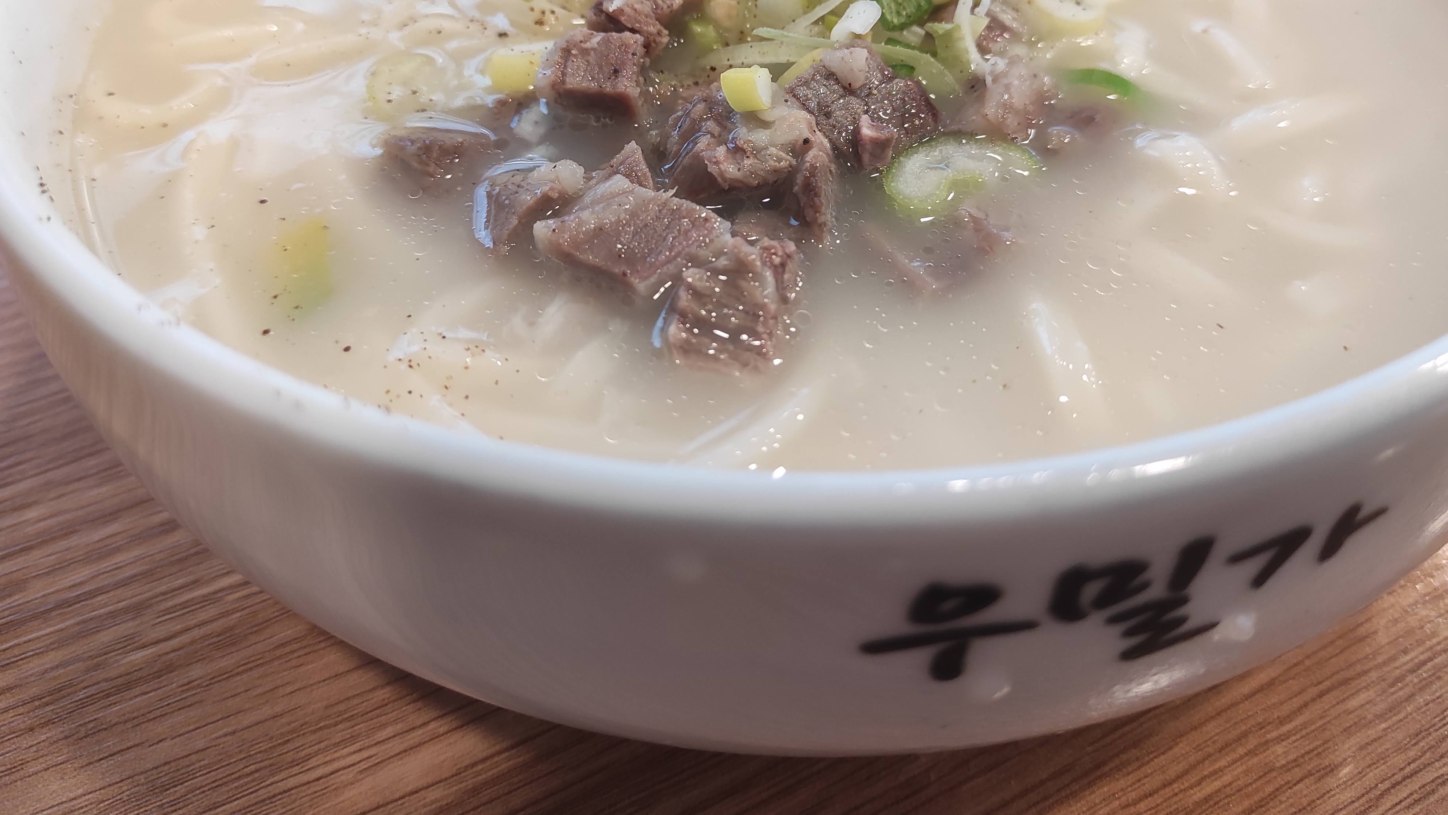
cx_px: 756
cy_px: 209
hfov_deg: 61.0
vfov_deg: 35.9
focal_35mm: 32
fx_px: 1229
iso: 381
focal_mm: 5.43
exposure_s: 1/60
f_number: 1.89
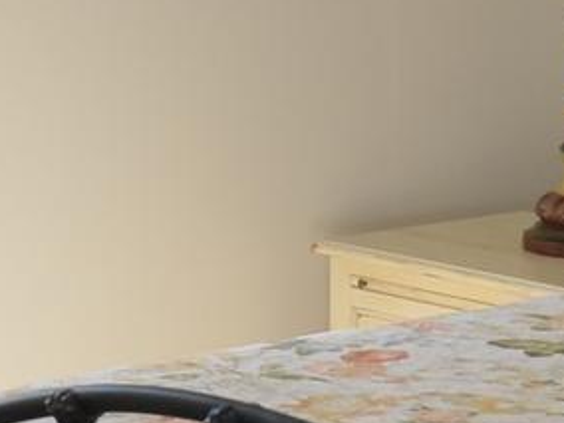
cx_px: 514
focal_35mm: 187
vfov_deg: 7.9
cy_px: 318
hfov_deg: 10.5
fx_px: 3047
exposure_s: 1/125
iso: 360
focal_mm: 18
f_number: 3.5
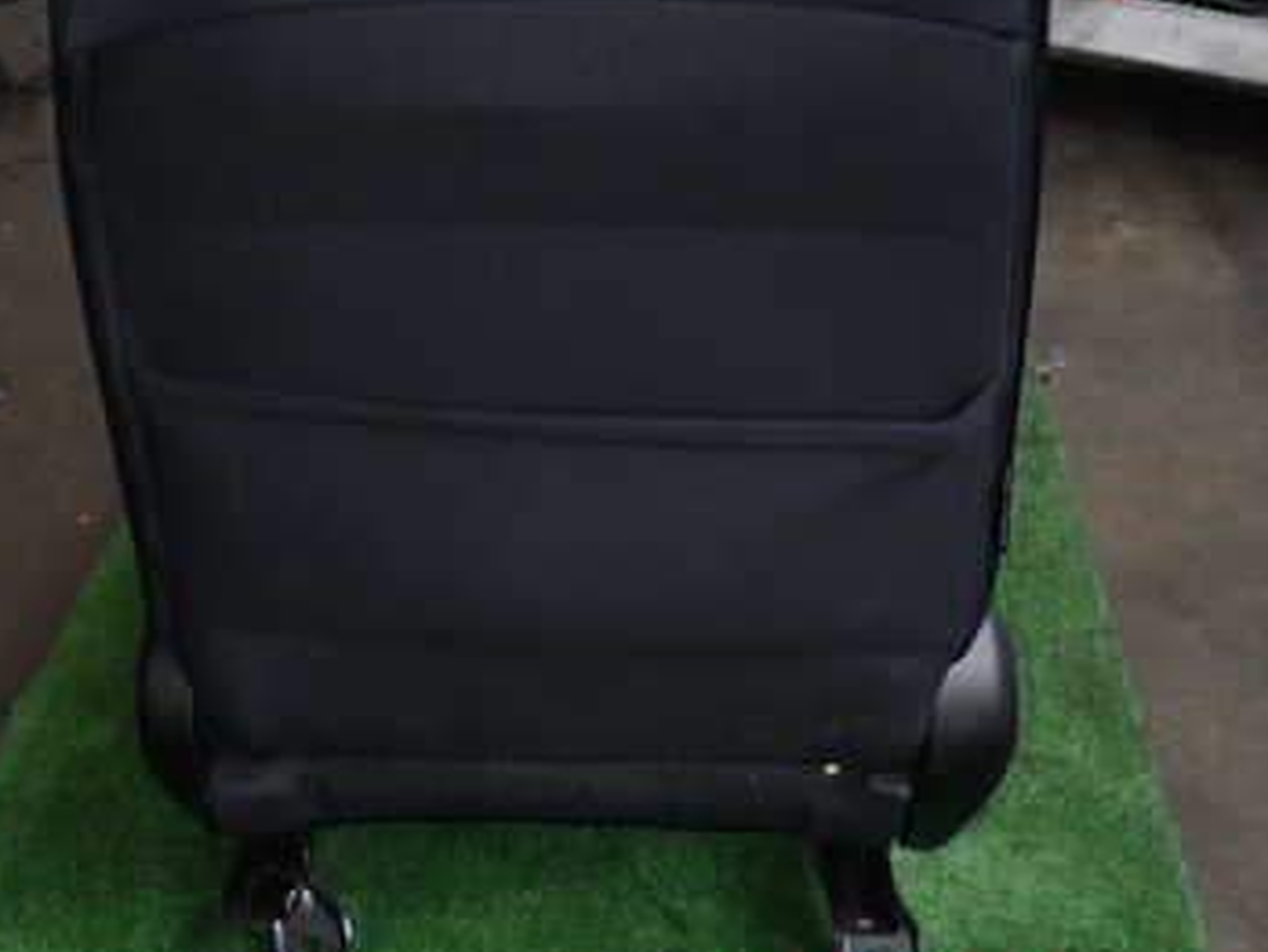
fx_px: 1576
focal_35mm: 43
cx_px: 469
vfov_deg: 33.0
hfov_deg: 43.5
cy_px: 254
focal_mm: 4.5
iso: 200
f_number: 5.6
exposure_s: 1/30
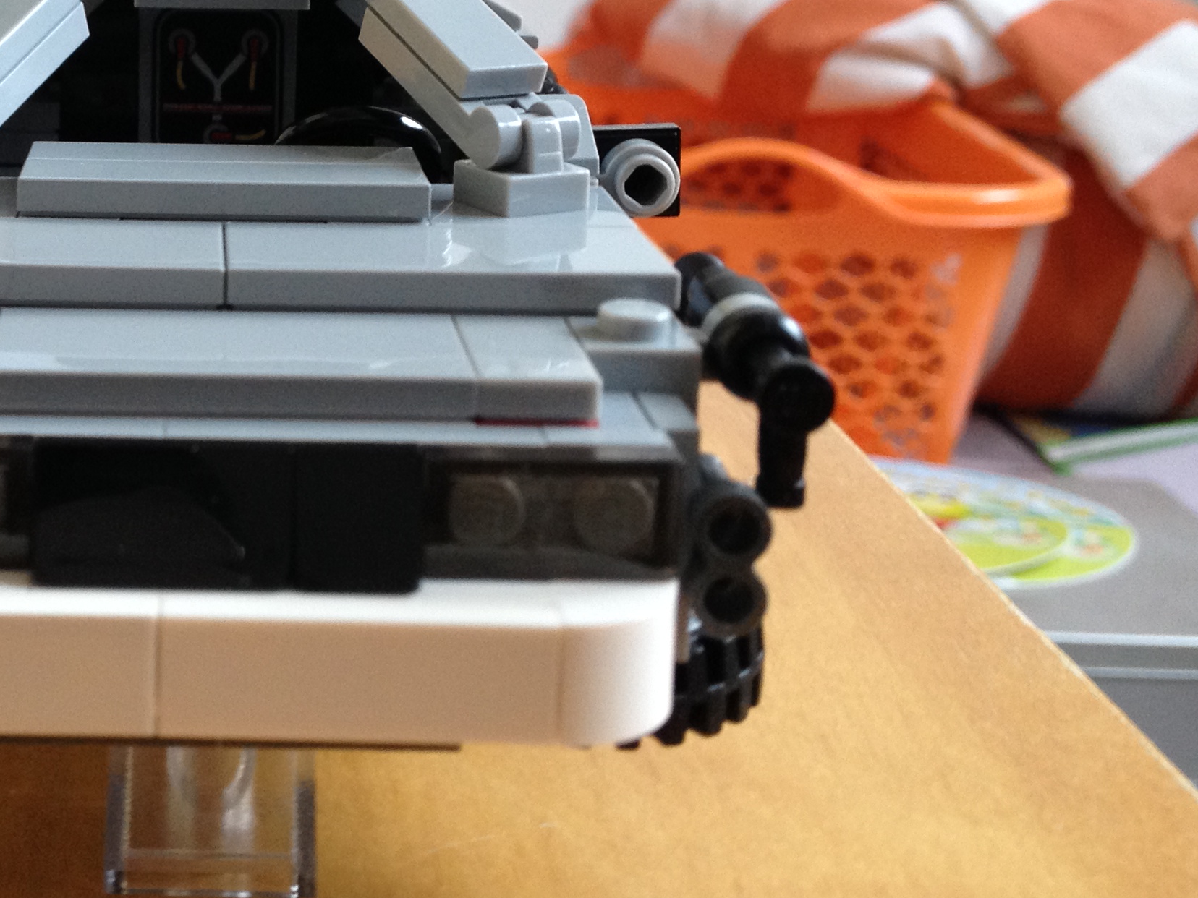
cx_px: 179
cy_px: 249
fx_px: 2388
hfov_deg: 27.4
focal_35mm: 69
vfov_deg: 21.2
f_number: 2.4
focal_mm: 4.28
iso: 100
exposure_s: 1/20
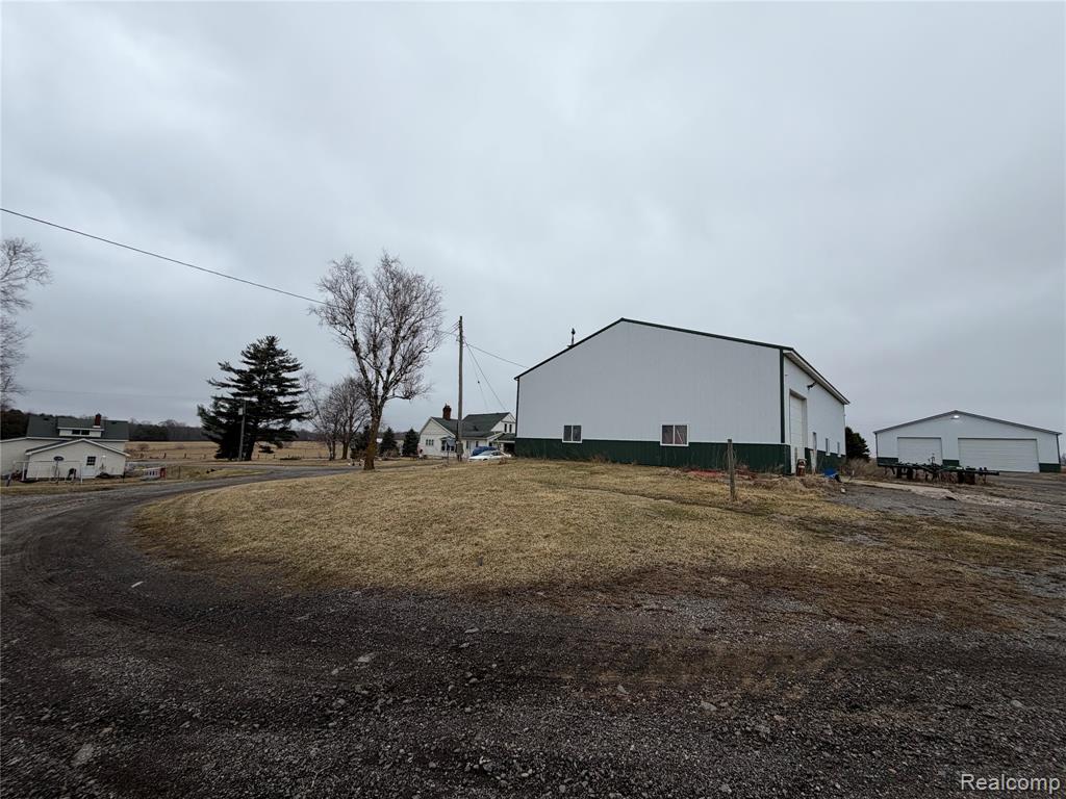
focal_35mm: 14
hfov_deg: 102.1
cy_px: 400
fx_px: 431
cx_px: 533
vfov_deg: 85.7
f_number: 2.2
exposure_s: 1/726
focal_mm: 2.22
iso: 40
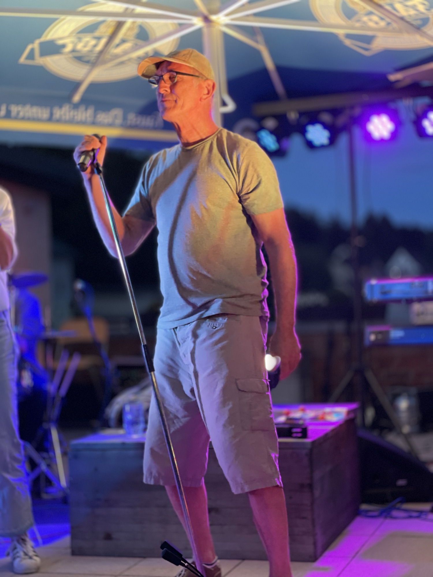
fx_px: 1067
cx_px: 216
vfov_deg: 30.3
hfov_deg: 22.9
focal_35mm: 64
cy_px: 288
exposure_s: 1/36
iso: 125
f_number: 2.2
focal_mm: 7.5
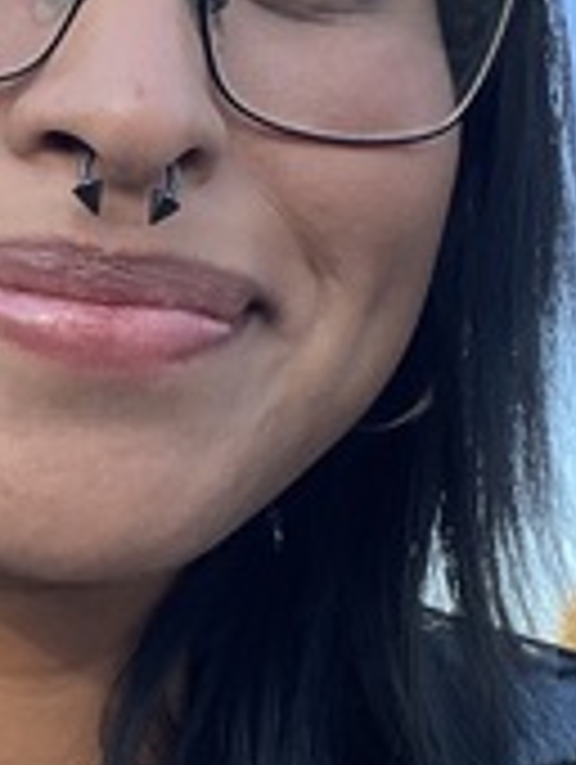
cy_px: 369
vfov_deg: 22.2
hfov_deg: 16.7
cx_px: 119
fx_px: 1948
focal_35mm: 88
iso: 25
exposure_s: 1/266
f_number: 2.2
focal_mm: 2.71
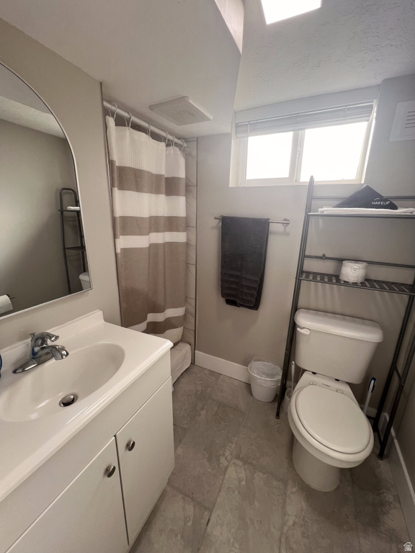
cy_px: 276
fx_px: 208
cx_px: 208
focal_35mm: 13
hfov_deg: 89.9
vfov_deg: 106.2
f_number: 1.8
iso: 64
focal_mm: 1.57
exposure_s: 1/120
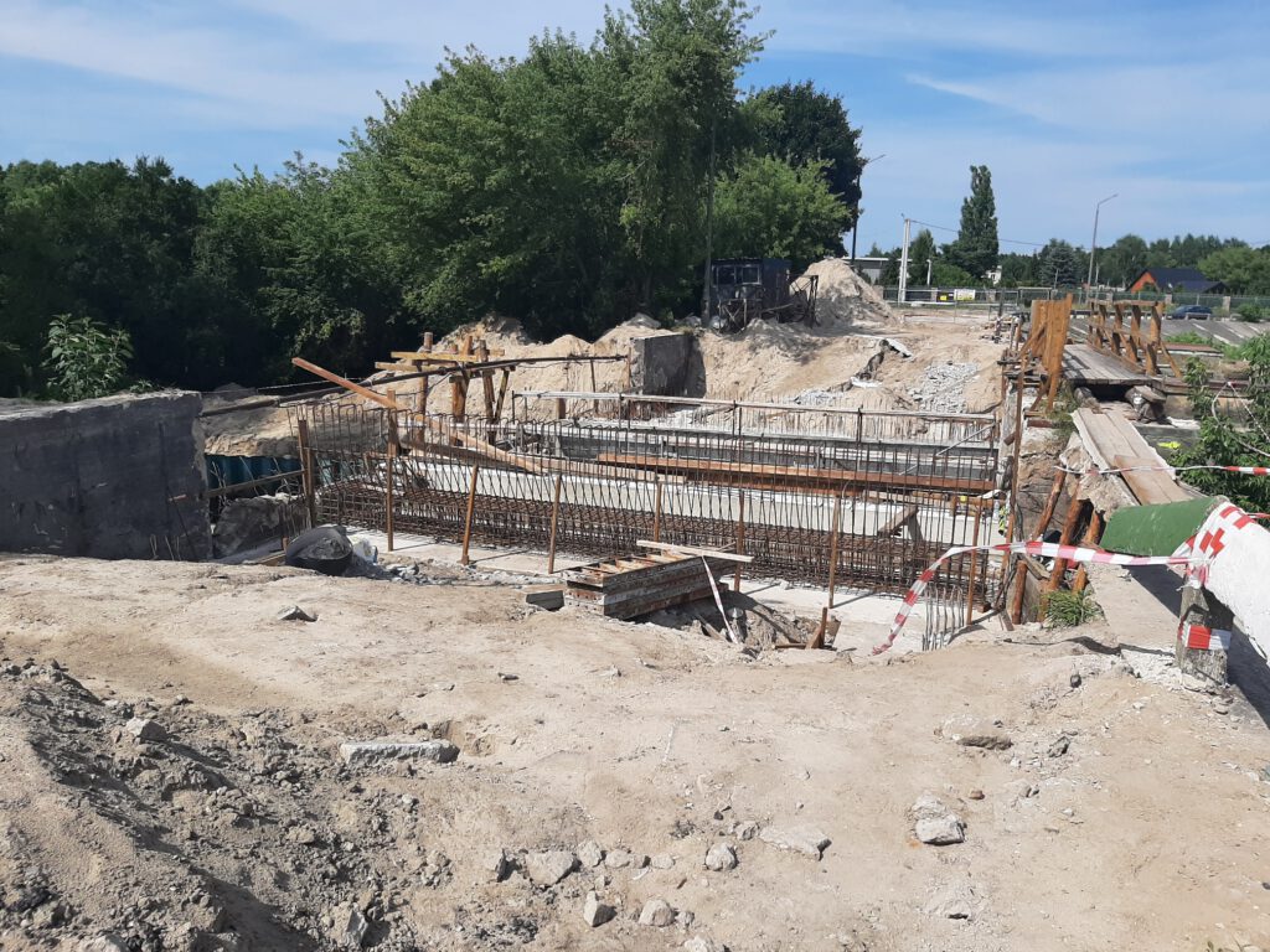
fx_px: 954
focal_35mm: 26
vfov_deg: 53.1
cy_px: 476
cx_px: 635
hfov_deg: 67.3
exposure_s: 1/3571
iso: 40
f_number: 1.7
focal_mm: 3.93
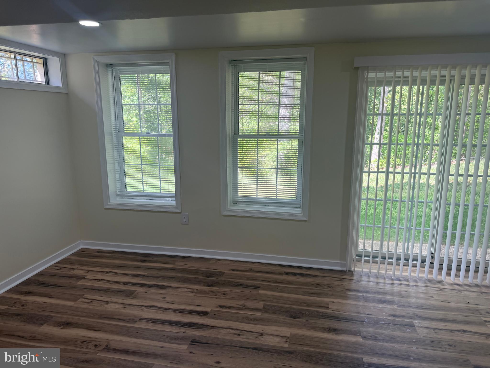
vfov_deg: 56.8
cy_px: 184
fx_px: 340
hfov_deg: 71.6
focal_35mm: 24
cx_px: 245
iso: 64
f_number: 1.78
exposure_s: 1/164
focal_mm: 6.76
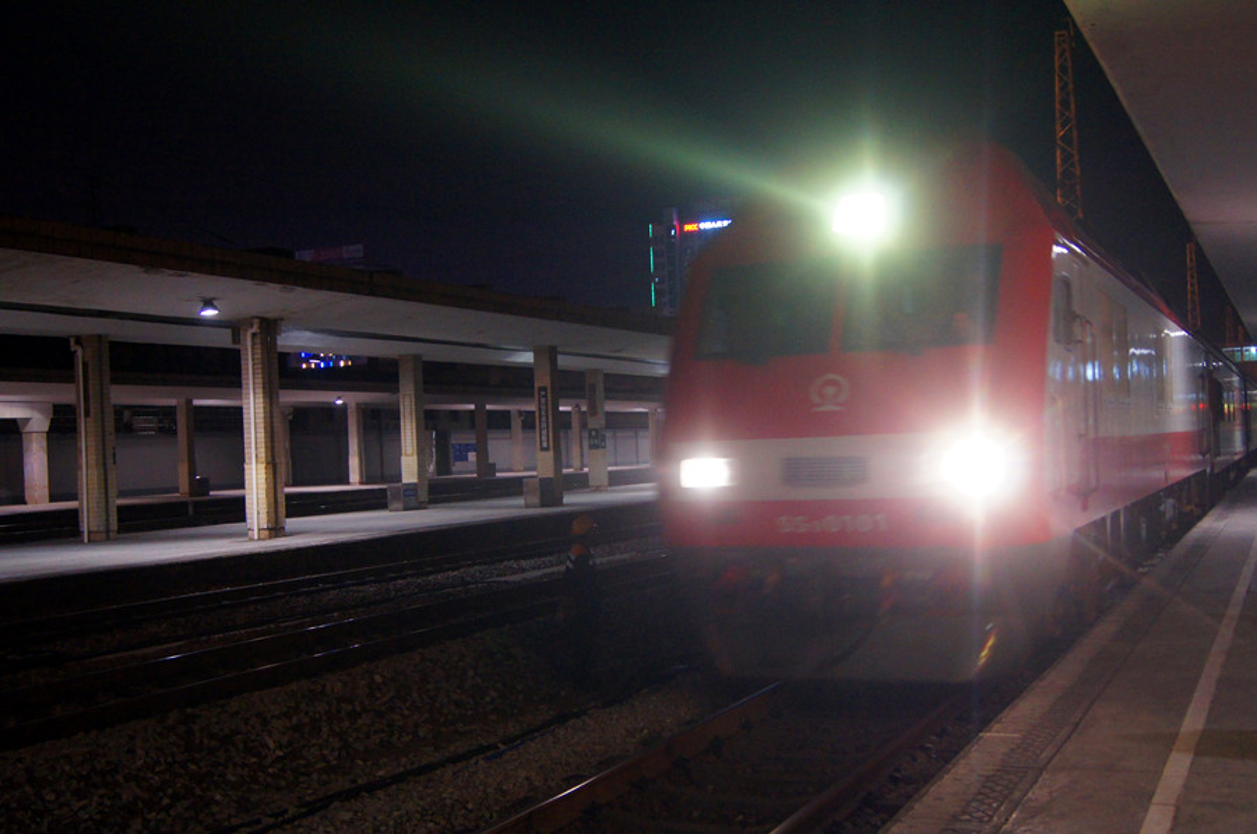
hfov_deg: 49.6
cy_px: 417
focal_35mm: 39
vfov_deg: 34.1
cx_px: 628
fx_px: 1360
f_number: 4
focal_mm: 26
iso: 1600
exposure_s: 1/30
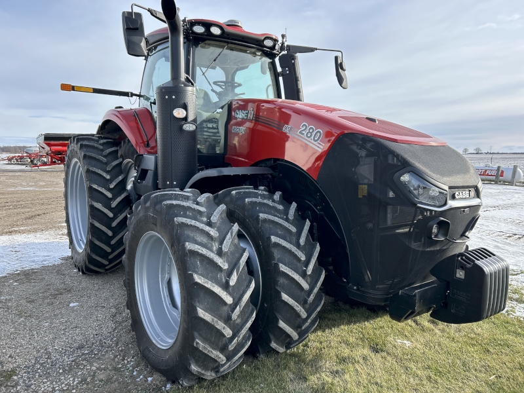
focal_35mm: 26
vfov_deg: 53.1
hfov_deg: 67.3
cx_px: 262
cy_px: 196
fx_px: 394
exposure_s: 1/1724
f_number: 1.5
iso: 50
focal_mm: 5.7
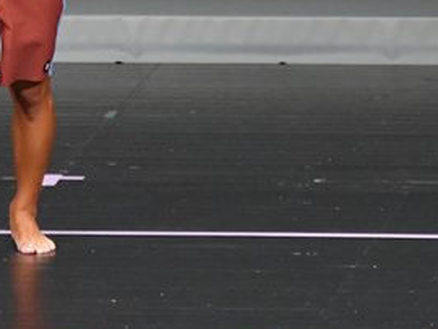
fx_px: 12031
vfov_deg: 1.6
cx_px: 88
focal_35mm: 950
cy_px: 13
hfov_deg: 2.1
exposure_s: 1/400
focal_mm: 230
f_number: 5.6
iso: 5000
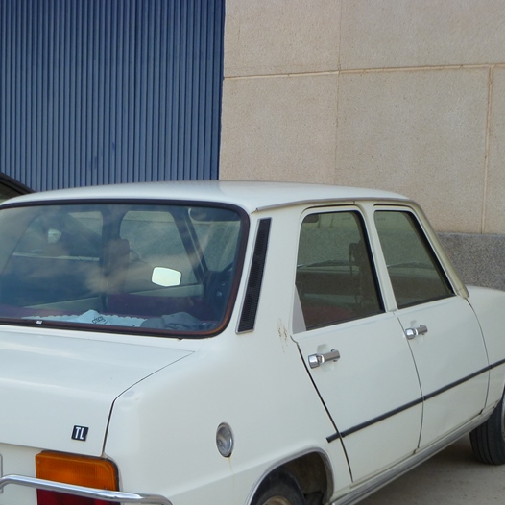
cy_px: 355
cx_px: 137
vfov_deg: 27.5
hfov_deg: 27.4
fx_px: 1023
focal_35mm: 62
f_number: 3.6
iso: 80
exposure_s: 1/100
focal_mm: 6.5
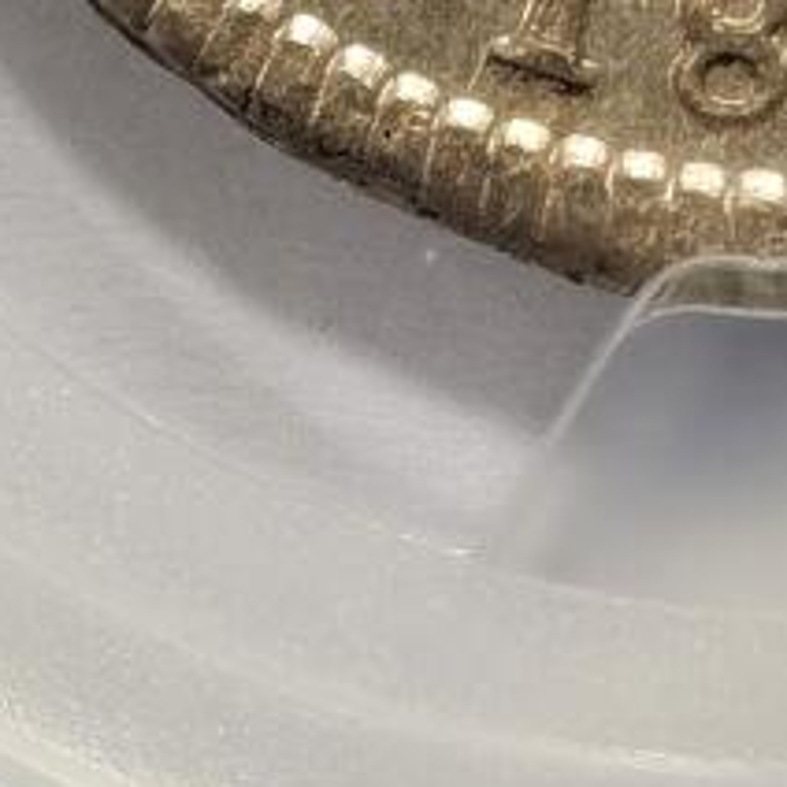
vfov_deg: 4.3
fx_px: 10417
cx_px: 824
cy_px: 134
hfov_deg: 4.3
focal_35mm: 405
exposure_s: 1/100
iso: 100
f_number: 16
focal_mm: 5.56
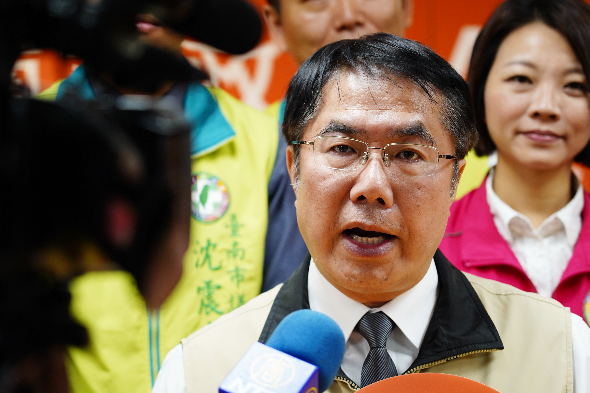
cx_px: 322
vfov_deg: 11.9
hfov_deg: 17.8
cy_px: 197
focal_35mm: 115
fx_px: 1885
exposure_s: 1/200
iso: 1600
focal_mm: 105
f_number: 4
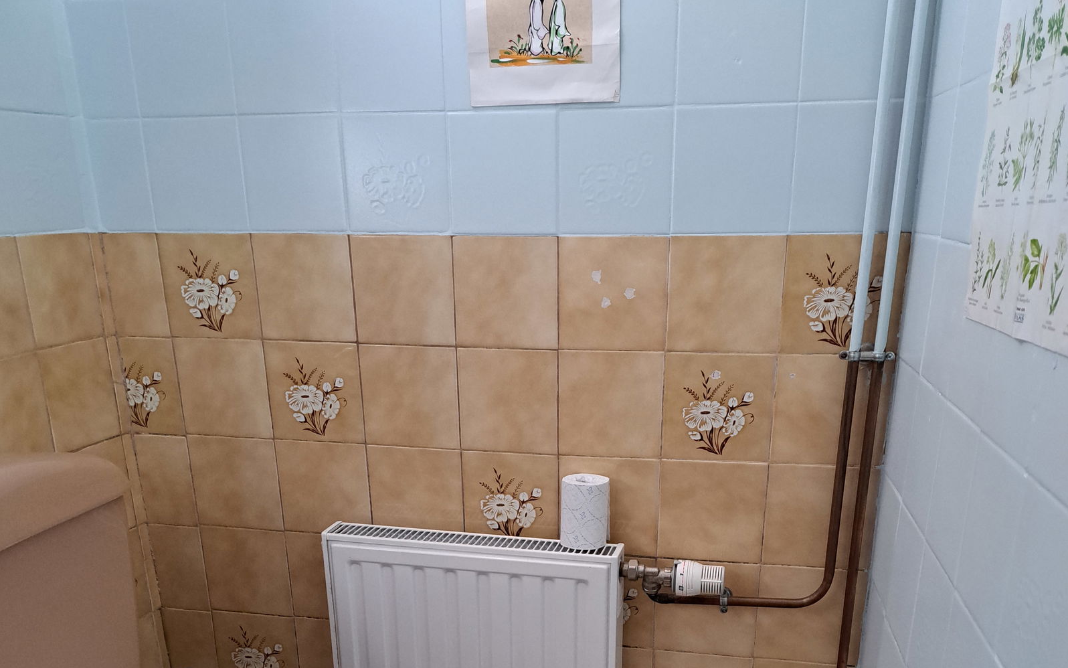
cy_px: 558
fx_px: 990
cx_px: 535
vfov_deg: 35.7
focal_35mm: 34
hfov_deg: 56.7
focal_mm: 5.23
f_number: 1.8
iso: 400
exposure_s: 1/50
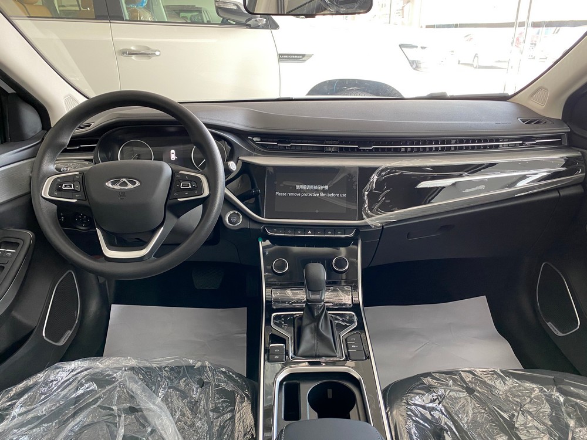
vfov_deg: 53.1
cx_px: 294
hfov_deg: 67.3
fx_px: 441
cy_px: 220
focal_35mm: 26
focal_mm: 4.25
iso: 125
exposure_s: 1/87
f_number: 1.8
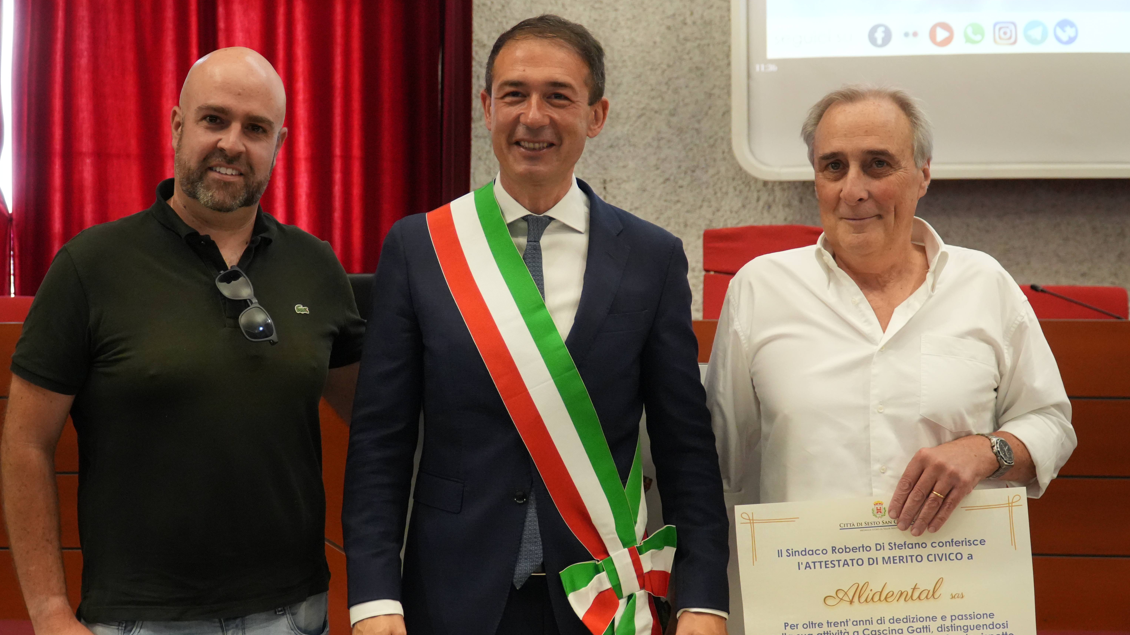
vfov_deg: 24.2
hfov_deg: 41.7
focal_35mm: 50
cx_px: 556
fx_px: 1484
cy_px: 327
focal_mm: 31
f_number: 4
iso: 3200
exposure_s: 1/125
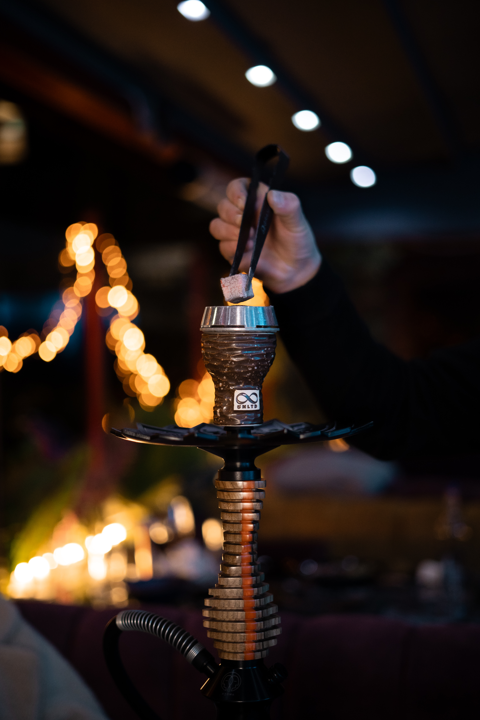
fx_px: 1000
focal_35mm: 50
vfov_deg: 39.6
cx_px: 240
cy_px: 360
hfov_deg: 27.0
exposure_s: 1/200
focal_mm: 50
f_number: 1.8
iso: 2000
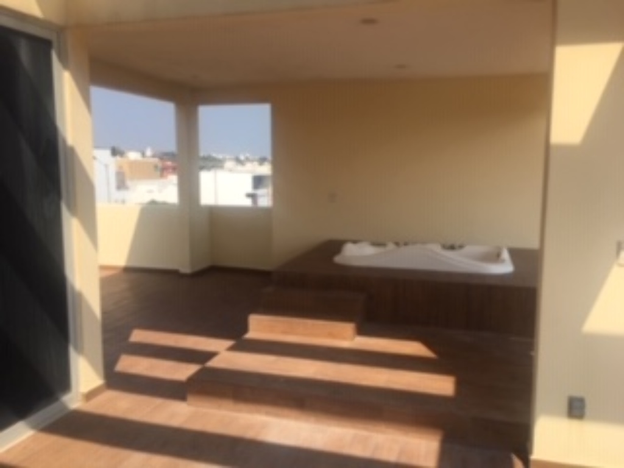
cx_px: 312
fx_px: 523
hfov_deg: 61.7
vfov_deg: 48.2
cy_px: 234
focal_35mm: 29
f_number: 2.2
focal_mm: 4.15
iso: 25
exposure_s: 1/1789
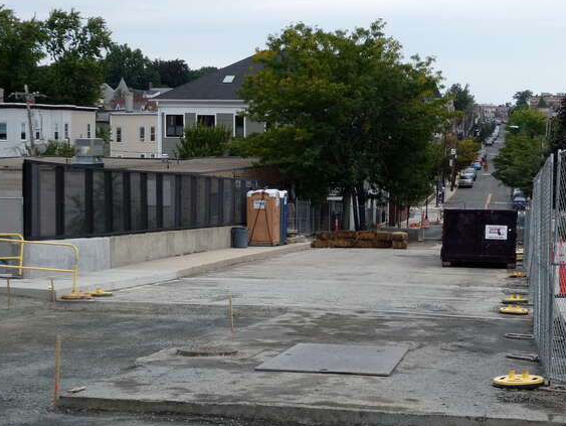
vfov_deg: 20.7
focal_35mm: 71
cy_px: 241
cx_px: 345
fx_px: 1162
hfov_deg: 27.3
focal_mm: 9
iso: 80
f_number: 4.1
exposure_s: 1/200
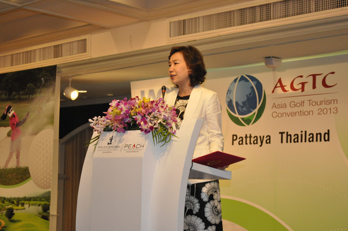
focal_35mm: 82
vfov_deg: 16.5
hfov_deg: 24.6
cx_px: 174
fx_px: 797
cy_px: 116
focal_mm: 55
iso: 2000
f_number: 5.6
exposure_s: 1/60
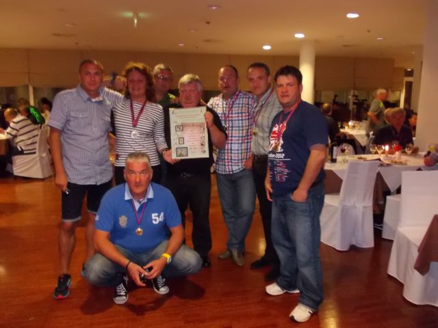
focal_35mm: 28
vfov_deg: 49.7
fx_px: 354
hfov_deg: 63.4
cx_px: 219
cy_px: 164
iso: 400
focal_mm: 4
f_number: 2.7
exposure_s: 1/8
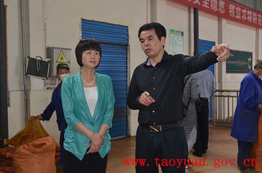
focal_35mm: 42
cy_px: 86
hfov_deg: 46.5
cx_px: 131
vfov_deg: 31.7
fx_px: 305
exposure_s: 1/60
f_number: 4
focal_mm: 28
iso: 800
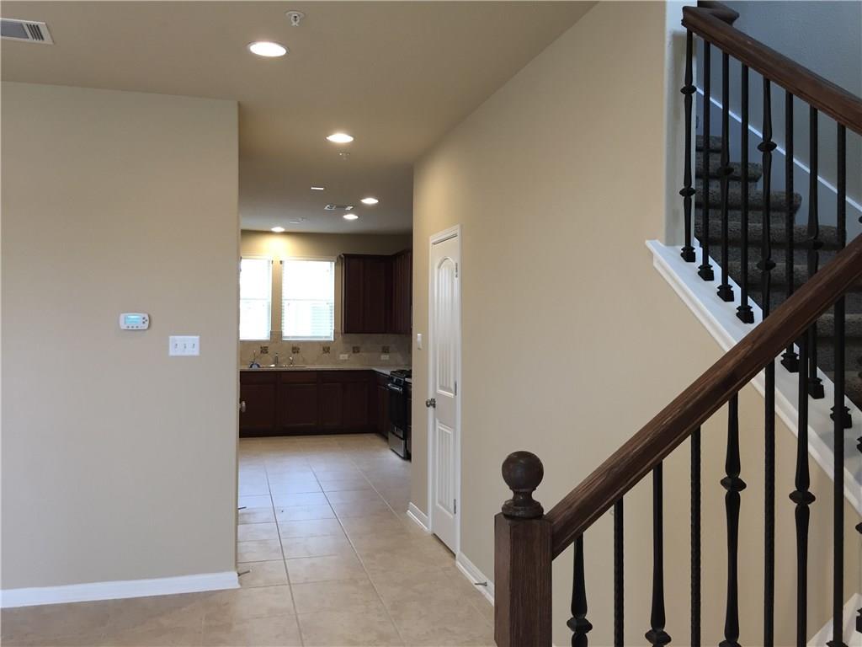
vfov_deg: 48.2
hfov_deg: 61.7
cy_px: 324
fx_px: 722
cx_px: 431
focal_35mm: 29
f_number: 2.2
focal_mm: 4.15
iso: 64
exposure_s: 1/30
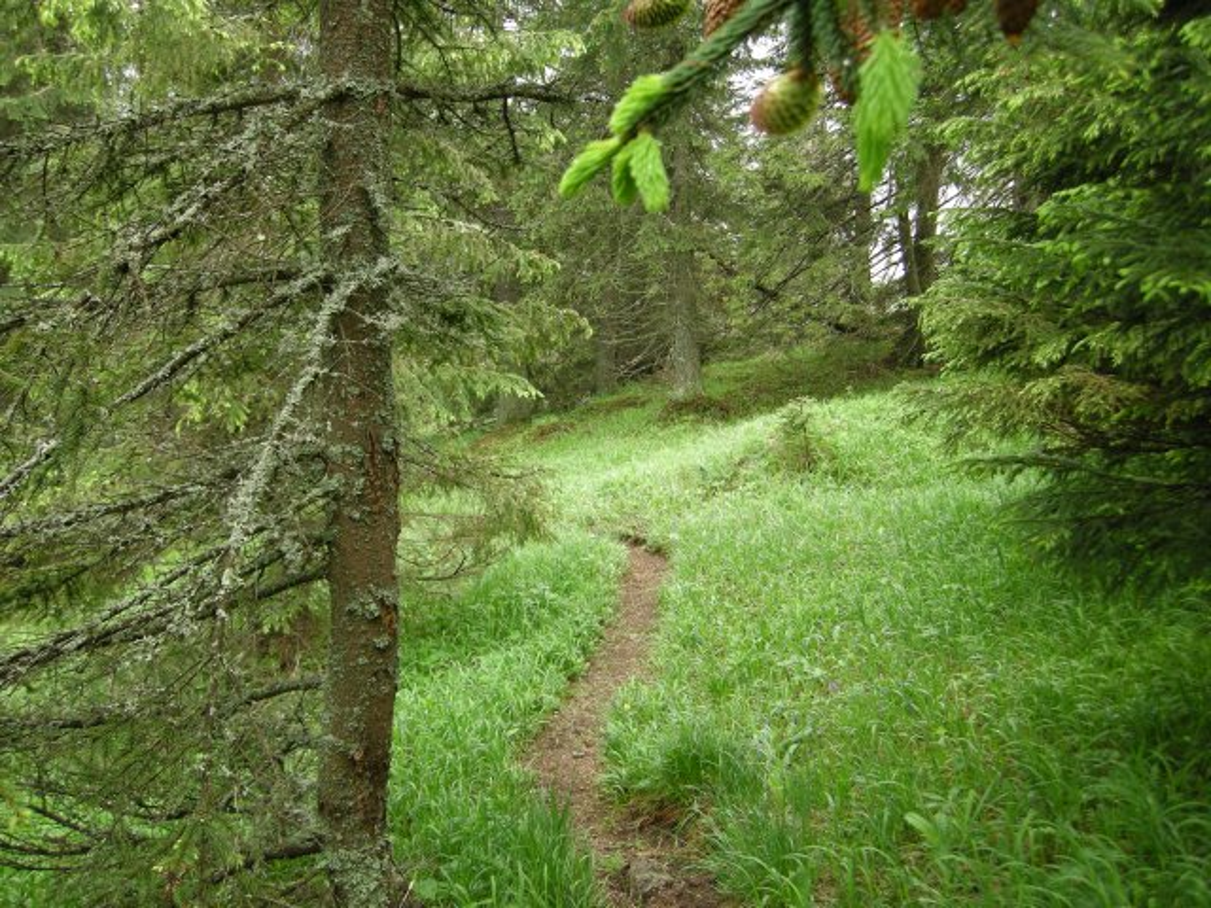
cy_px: 454
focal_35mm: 36
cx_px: 606
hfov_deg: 51.4
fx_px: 1259
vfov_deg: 39.7
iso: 100
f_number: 3
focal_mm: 7.5
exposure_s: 1/59.5
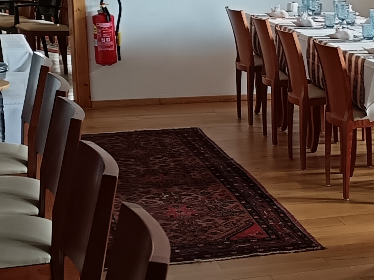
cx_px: 482
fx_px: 1123
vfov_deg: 14.2
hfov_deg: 17.7
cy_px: 132
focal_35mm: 104
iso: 603
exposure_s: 1/60
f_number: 1.75
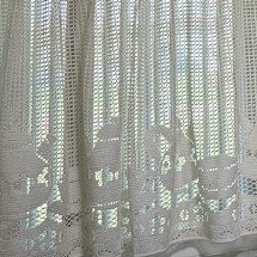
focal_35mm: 101
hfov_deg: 15.6
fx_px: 848
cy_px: -159
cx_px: 406
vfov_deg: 15.5
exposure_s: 1/121
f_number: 1.78
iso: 160
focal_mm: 6.76
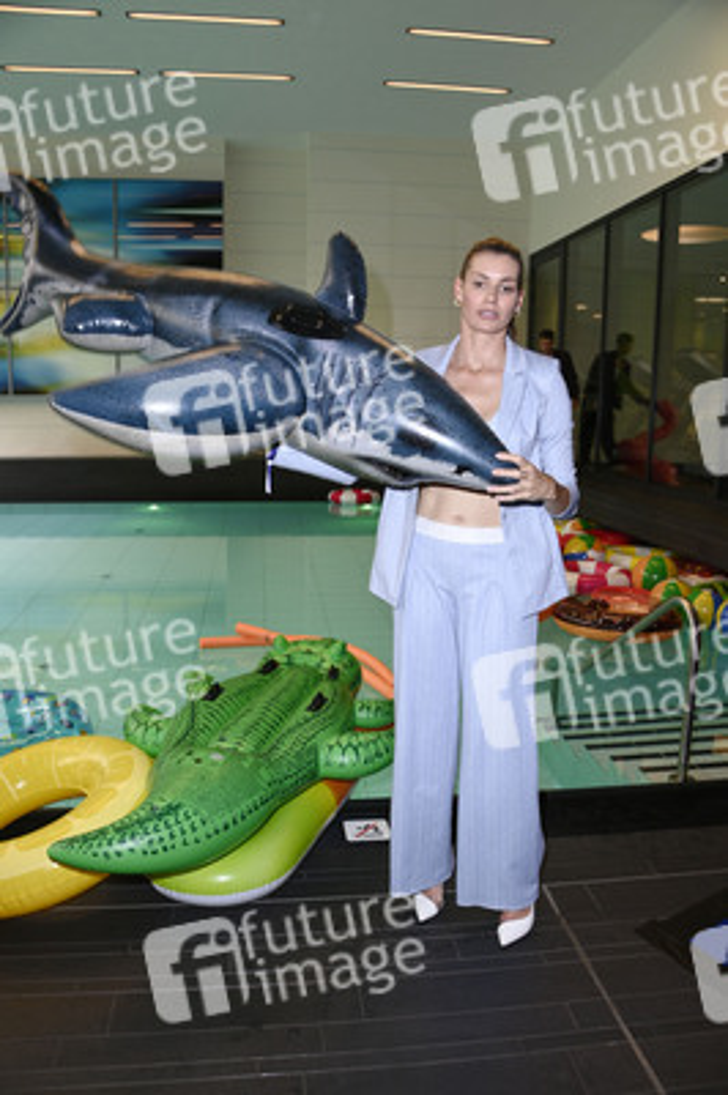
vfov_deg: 65.5
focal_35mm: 28
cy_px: 548
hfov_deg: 46.3
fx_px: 851
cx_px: 364
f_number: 5.6
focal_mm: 28
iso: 1000
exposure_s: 1/60
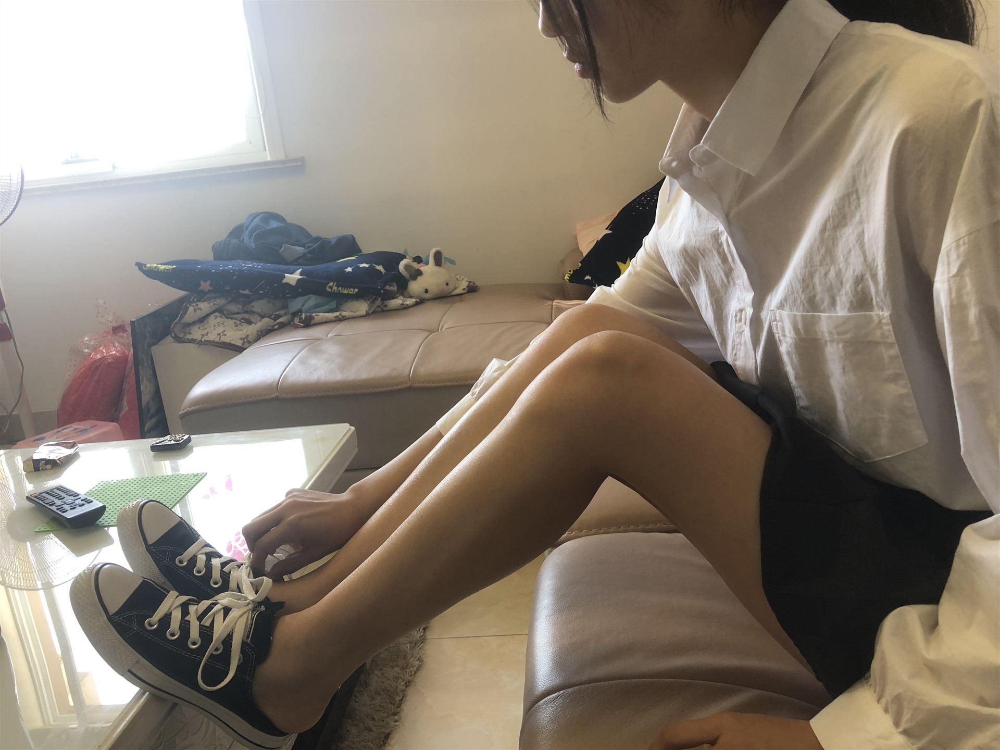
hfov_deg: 63.4
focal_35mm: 28
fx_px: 809
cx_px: 500
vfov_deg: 49.7
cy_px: 375
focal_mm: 3.99
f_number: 1.8
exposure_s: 1/40
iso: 25
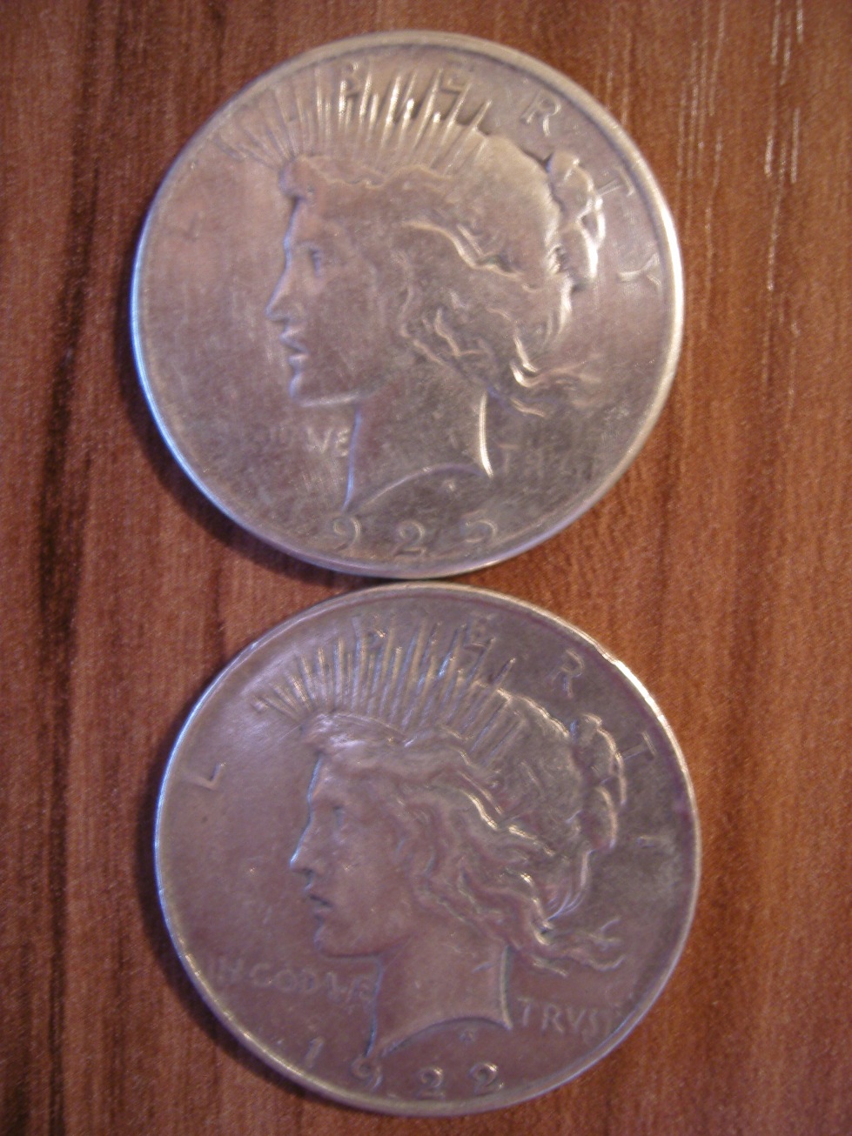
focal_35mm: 34
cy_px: 568
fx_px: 1116
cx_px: 426
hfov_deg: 41.8
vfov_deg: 54.0
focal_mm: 7.3
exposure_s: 1/2
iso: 200
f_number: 2.8
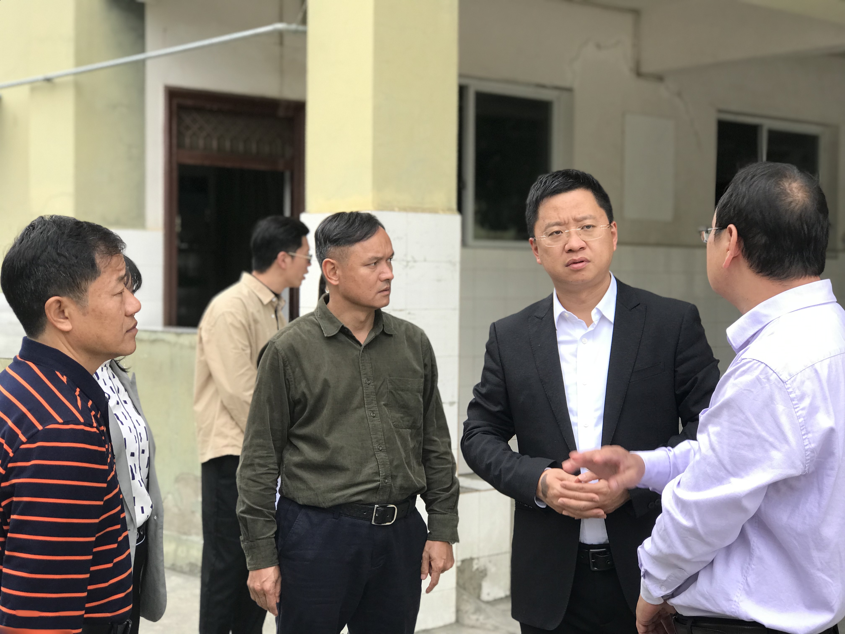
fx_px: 1391
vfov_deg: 25.7
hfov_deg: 33.8
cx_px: 422
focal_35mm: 57
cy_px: 317
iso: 20
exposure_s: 1/100
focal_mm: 6.6
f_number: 2.8
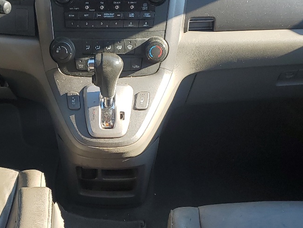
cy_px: 157
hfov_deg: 29.9
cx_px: 86
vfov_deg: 22.8
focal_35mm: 64
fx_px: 560
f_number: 1.5
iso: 50
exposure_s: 1/370
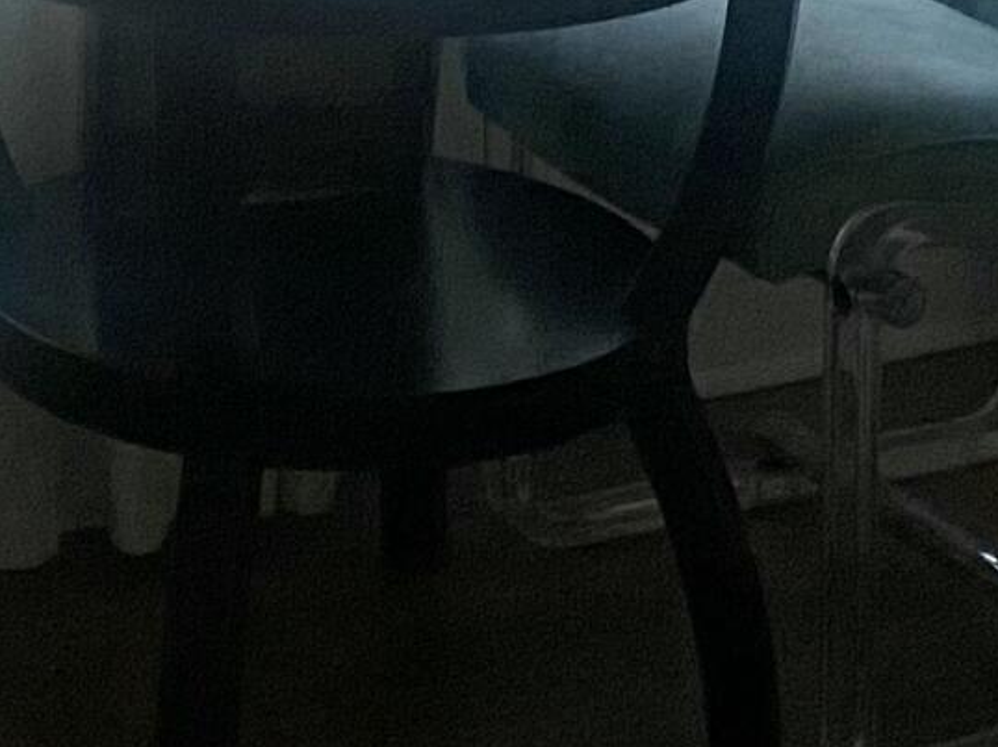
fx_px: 4179
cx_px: 80
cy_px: -1183
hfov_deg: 13.5
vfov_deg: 9.0
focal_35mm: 145
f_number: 1.8
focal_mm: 4.25
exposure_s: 1/78
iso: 125
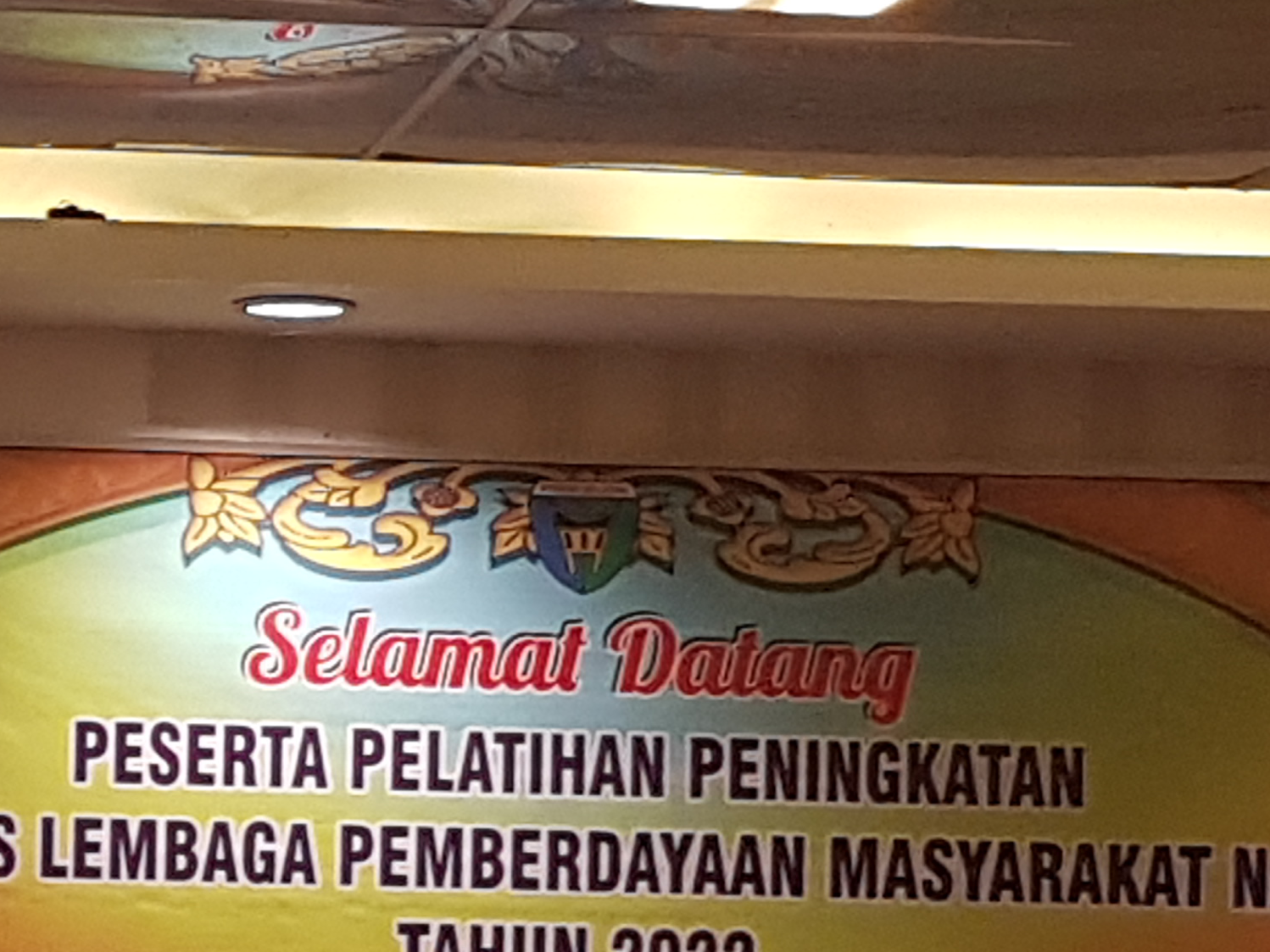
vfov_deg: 20.6
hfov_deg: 26.6
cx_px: 64
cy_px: 832
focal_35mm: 70
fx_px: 2568
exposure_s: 1/50
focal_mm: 4.2
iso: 125
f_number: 1.7
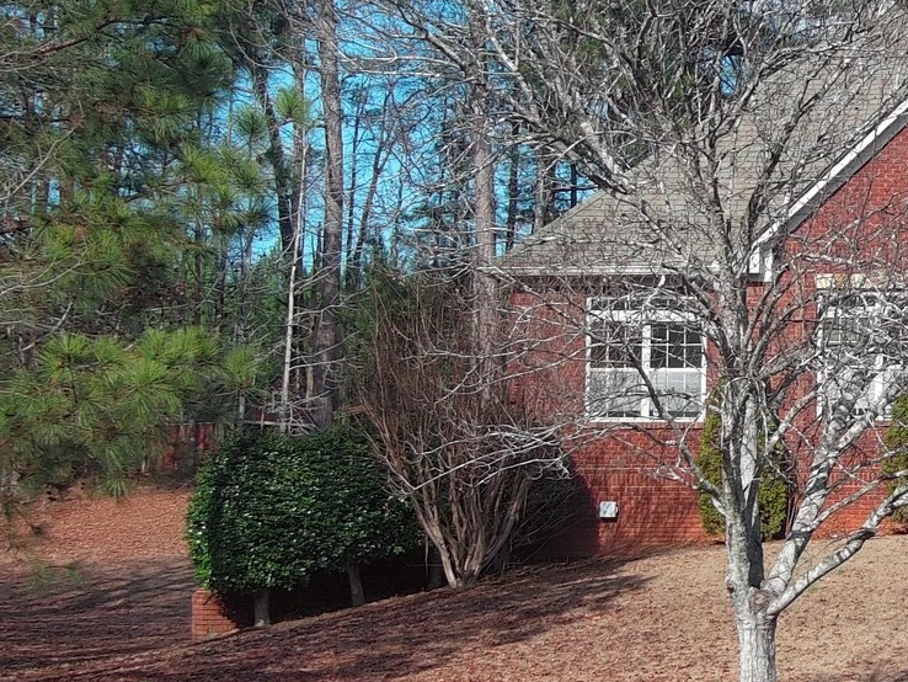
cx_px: 1169
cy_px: 346
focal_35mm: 116
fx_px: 3044
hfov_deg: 16.1
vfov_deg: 12.8
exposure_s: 1/843
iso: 100
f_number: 2.8
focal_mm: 10.57
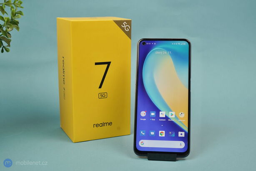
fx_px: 334
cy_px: 86
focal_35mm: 47
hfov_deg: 41.9
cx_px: 128
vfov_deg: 28.6
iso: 1000
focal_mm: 47
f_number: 7.1
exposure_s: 1/160
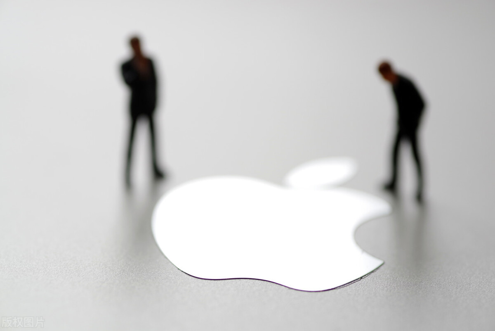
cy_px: 166
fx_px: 1375
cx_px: 248
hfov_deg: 20.4
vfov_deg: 13.7
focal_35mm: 100
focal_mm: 100
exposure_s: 1/160
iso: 800
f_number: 5
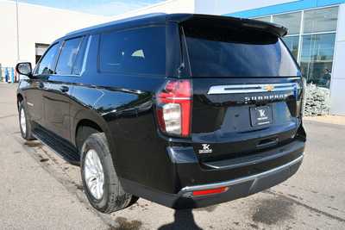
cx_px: 172
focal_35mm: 30
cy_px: 115
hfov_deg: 61.9
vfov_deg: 43.6
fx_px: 288
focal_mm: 20
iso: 140
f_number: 8
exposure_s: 1/250
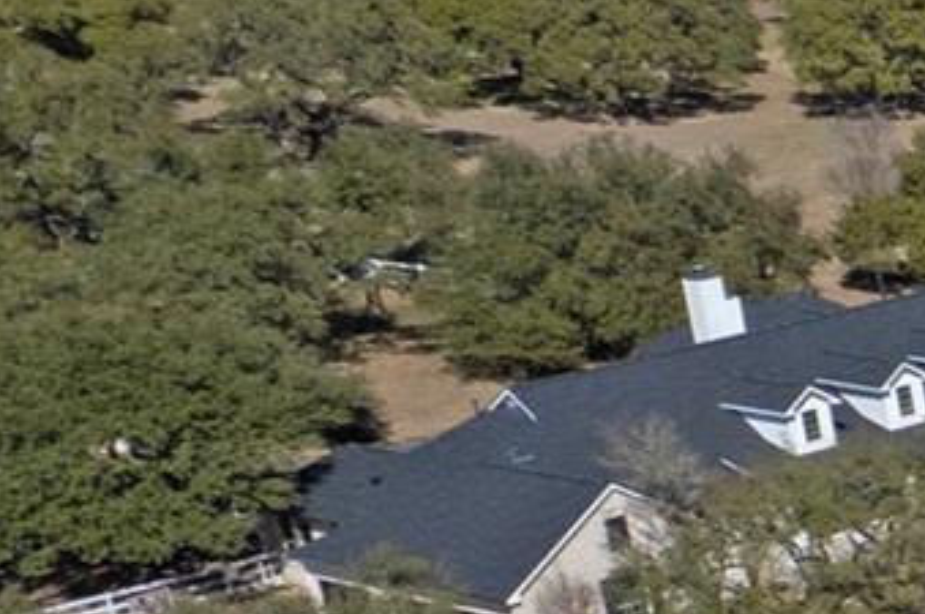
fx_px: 3412
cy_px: 894
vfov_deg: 10.0
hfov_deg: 10.9
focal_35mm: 133
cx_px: 2679
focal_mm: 8.38
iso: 110
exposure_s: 1/4000
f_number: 2.8
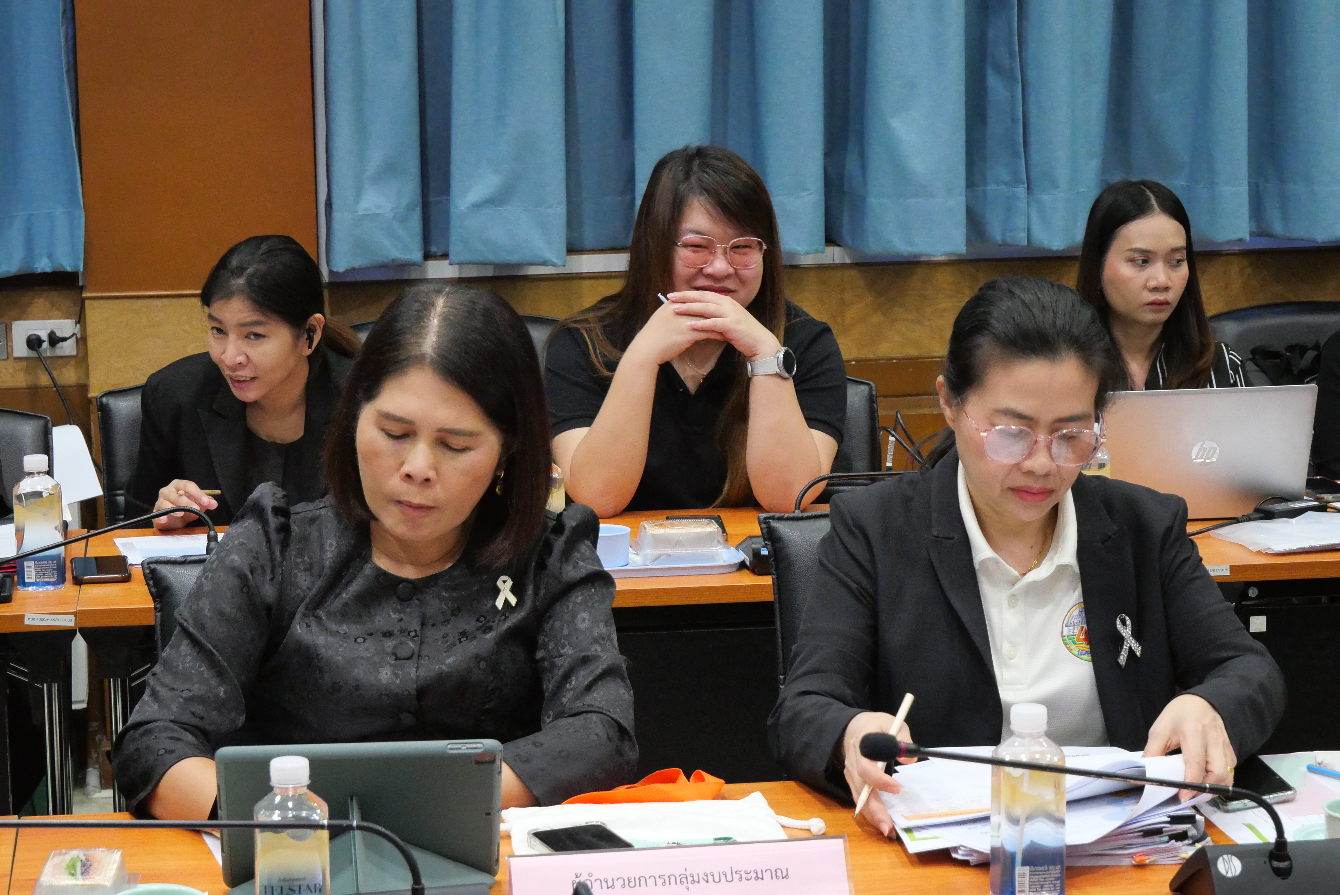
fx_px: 3091
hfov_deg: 24.5
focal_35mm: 83
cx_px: 670
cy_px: 448
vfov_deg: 16.5
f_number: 5.5
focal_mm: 40
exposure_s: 1/60
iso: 3200
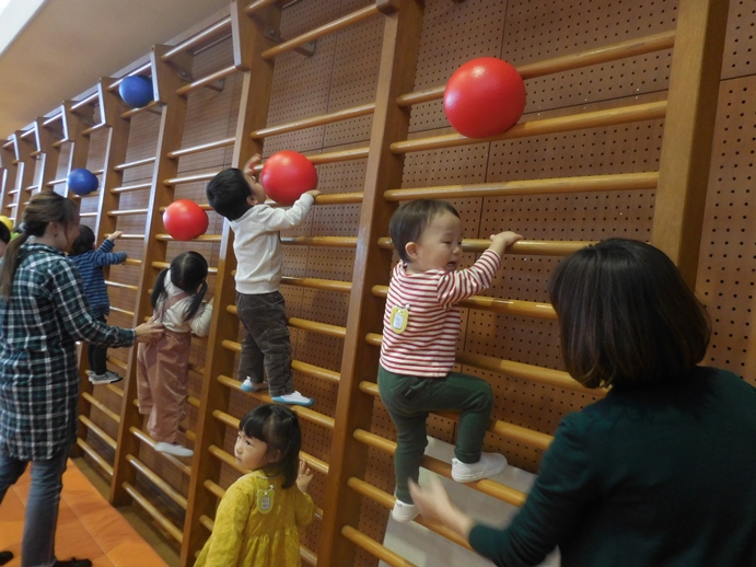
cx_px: 378
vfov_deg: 54.9
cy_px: 284
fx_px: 546
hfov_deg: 69.4
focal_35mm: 25
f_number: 3.3
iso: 320
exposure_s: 1/30
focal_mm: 4.5
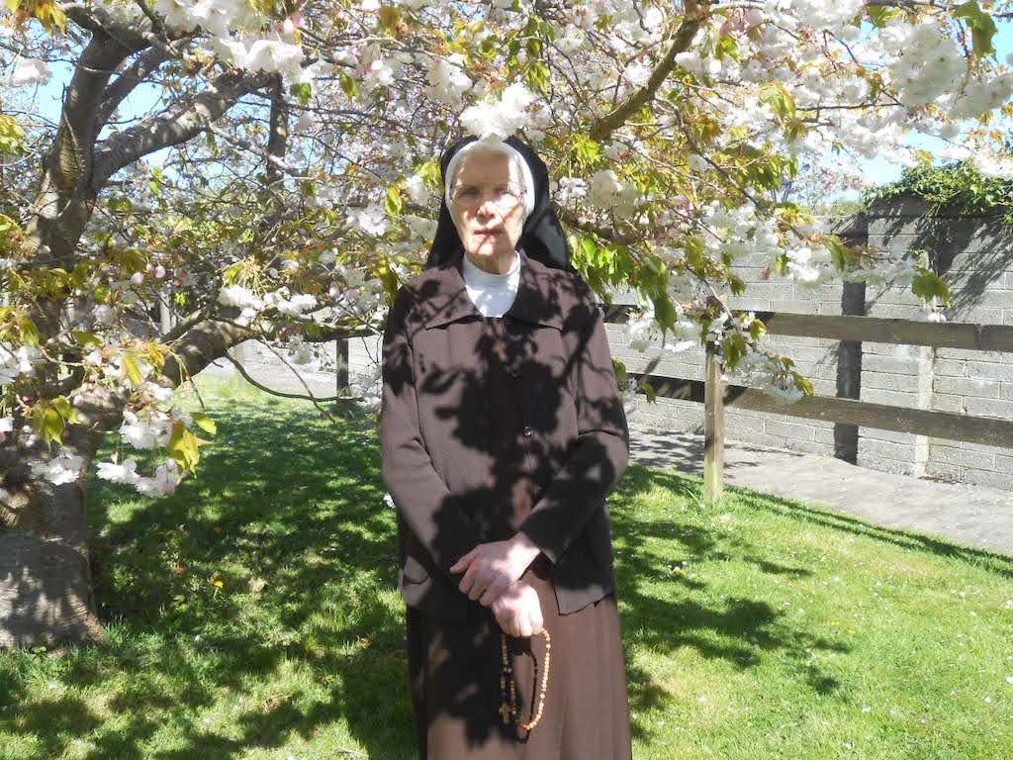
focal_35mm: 38
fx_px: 1112
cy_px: 380
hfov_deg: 49.0
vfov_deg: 37.7
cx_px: 506
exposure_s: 1/250
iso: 80
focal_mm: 6.8
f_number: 4.2
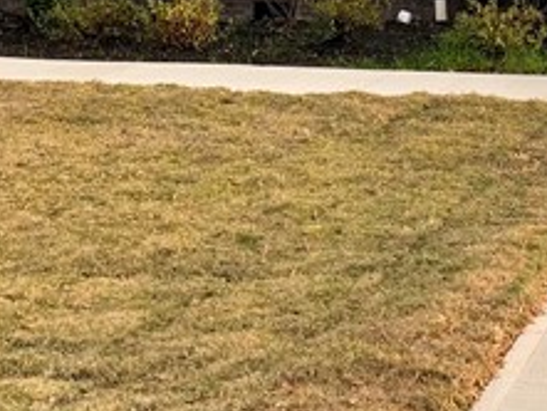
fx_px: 1755
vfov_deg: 12.9
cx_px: 587
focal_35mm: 111
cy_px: -141
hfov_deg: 17.2
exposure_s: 1/757
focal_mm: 6.76
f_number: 1.78
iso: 80
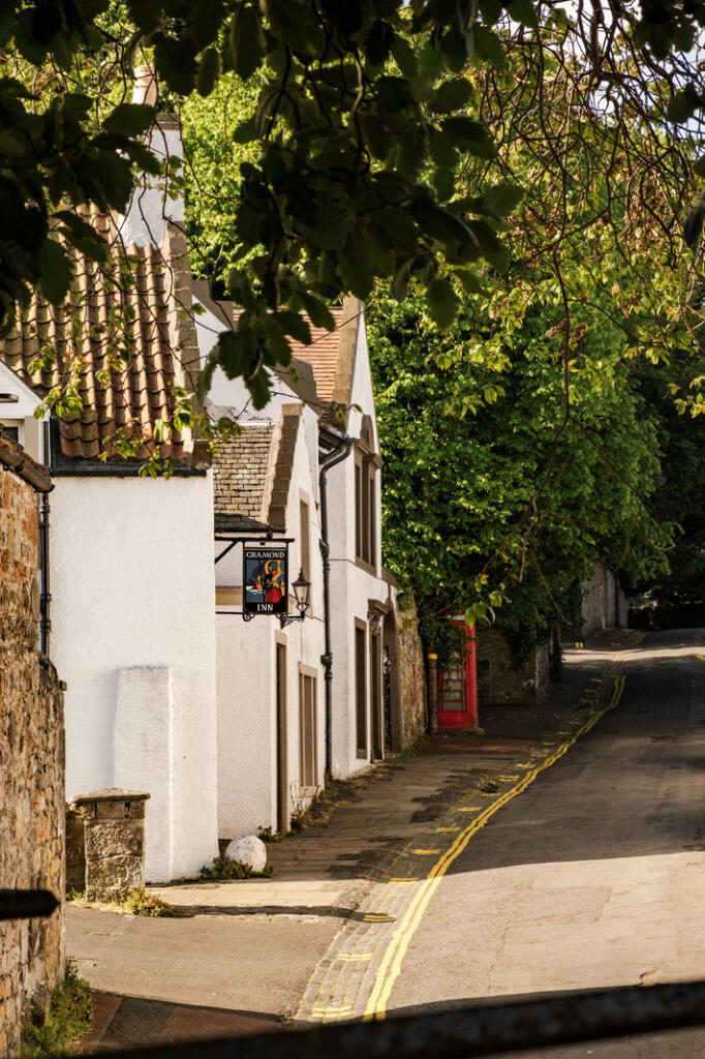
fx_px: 2440
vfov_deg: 24.5
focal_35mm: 83
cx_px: 352
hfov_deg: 16.4
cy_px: 530
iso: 200
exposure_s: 1/800
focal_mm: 55
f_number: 7.1
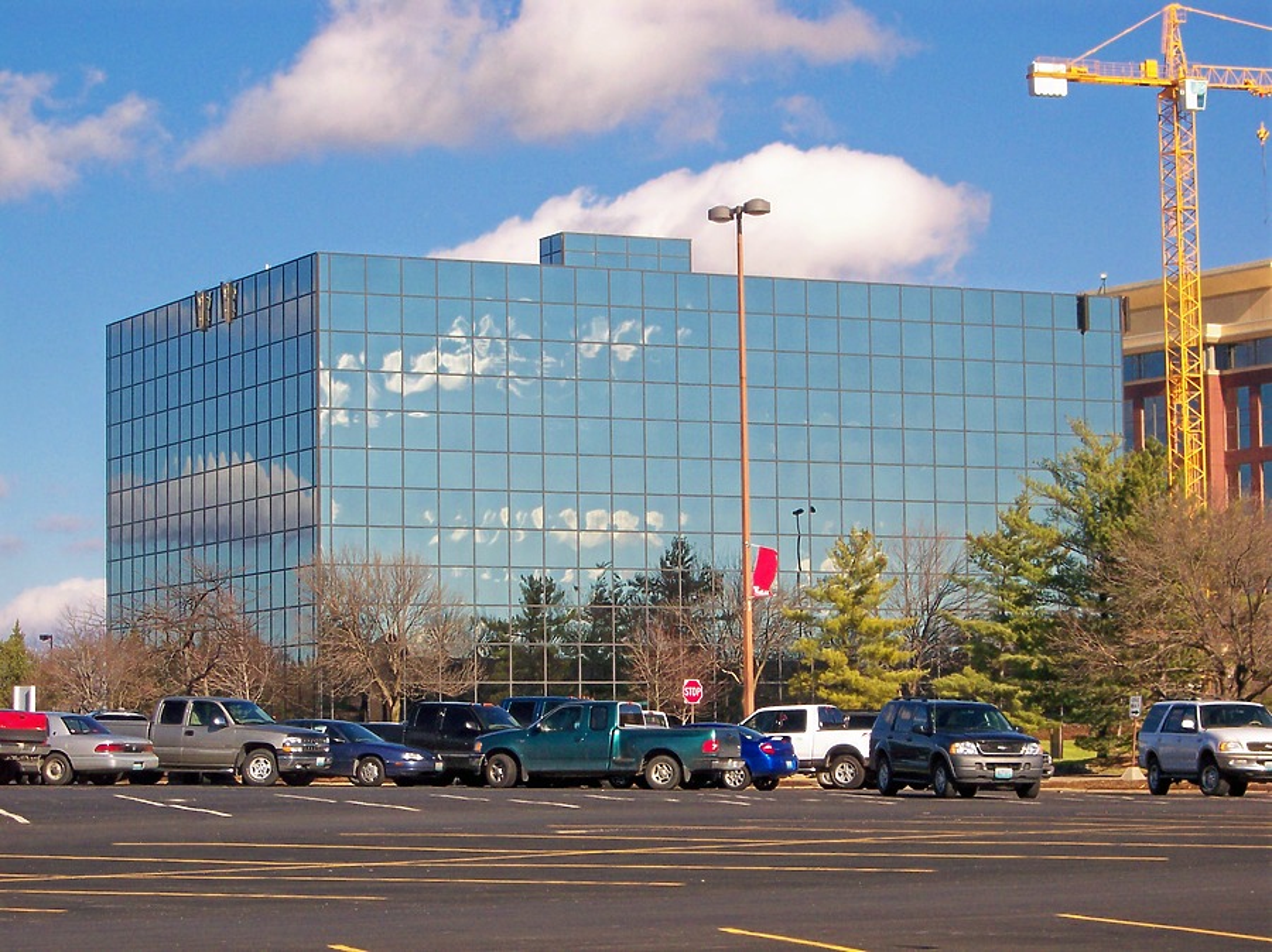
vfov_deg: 14.6
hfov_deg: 19.5
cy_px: 476
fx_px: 3709
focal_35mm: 101
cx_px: 636
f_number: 8
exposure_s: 1/350
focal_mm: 21.3
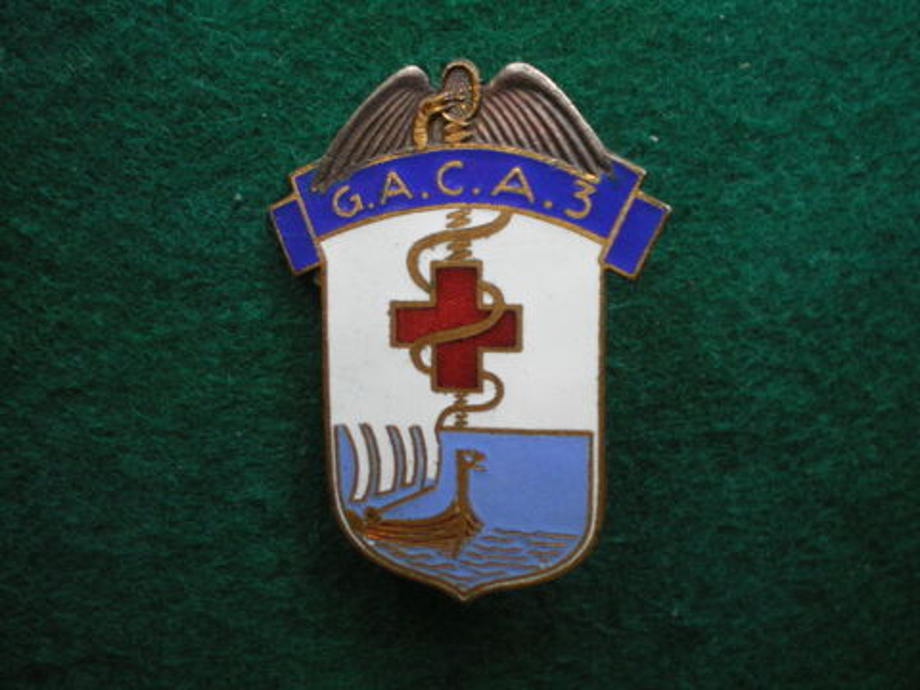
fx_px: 1010
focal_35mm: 38
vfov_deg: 37.7
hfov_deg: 49.0
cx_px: 460
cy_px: 345
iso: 400
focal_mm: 6.3
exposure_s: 1/50
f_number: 3.1
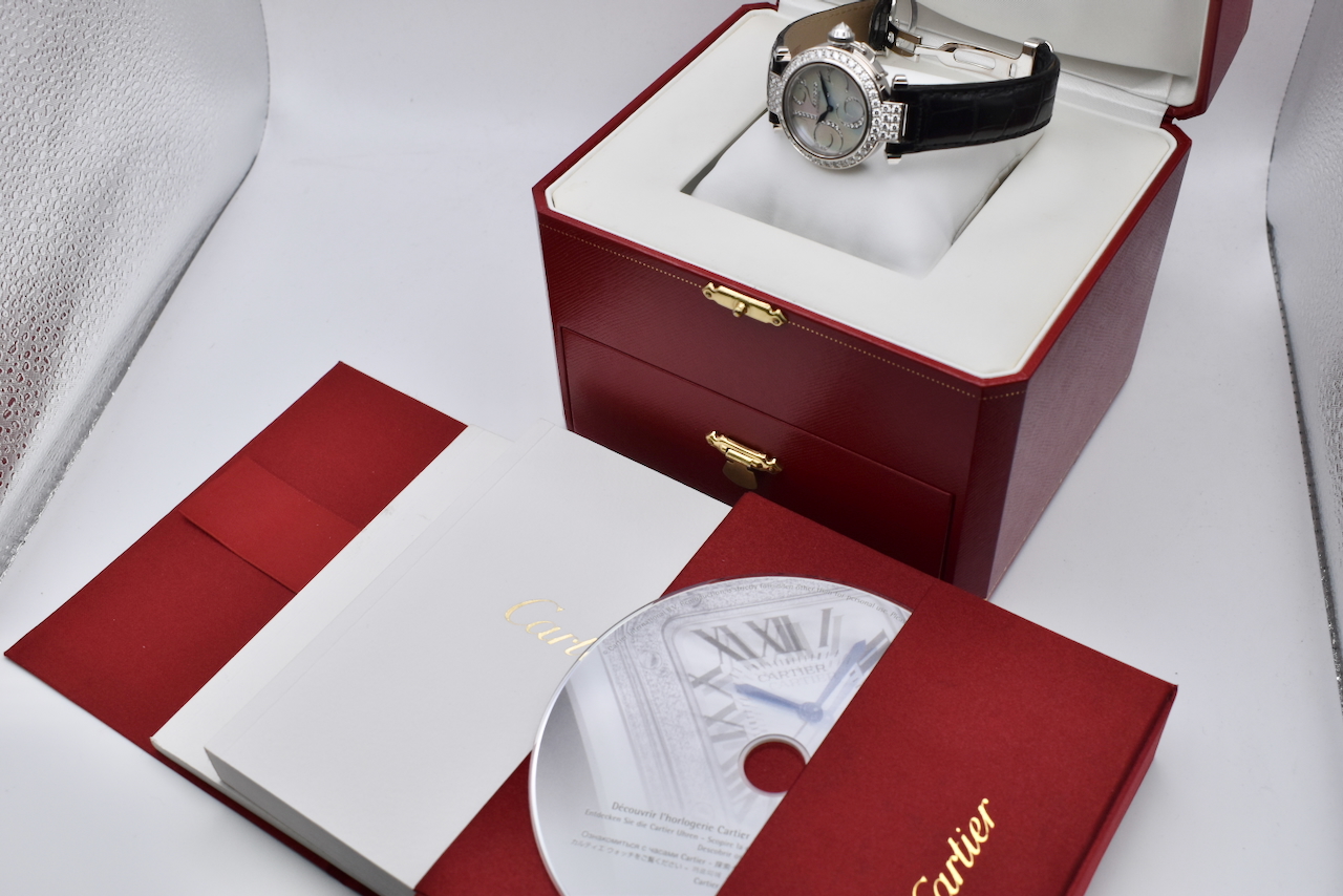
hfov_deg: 49.5
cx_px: 672
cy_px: 448
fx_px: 1455
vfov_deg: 34.2
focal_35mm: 39
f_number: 7.1
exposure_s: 1/125
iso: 400
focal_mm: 26
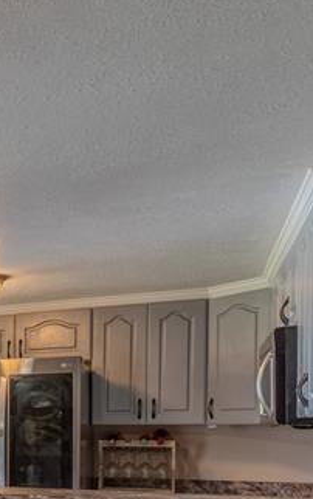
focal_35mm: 55
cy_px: 446
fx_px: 749
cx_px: -328
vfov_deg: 34.8
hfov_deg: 16.9
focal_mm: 17
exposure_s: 1/40
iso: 100
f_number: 8
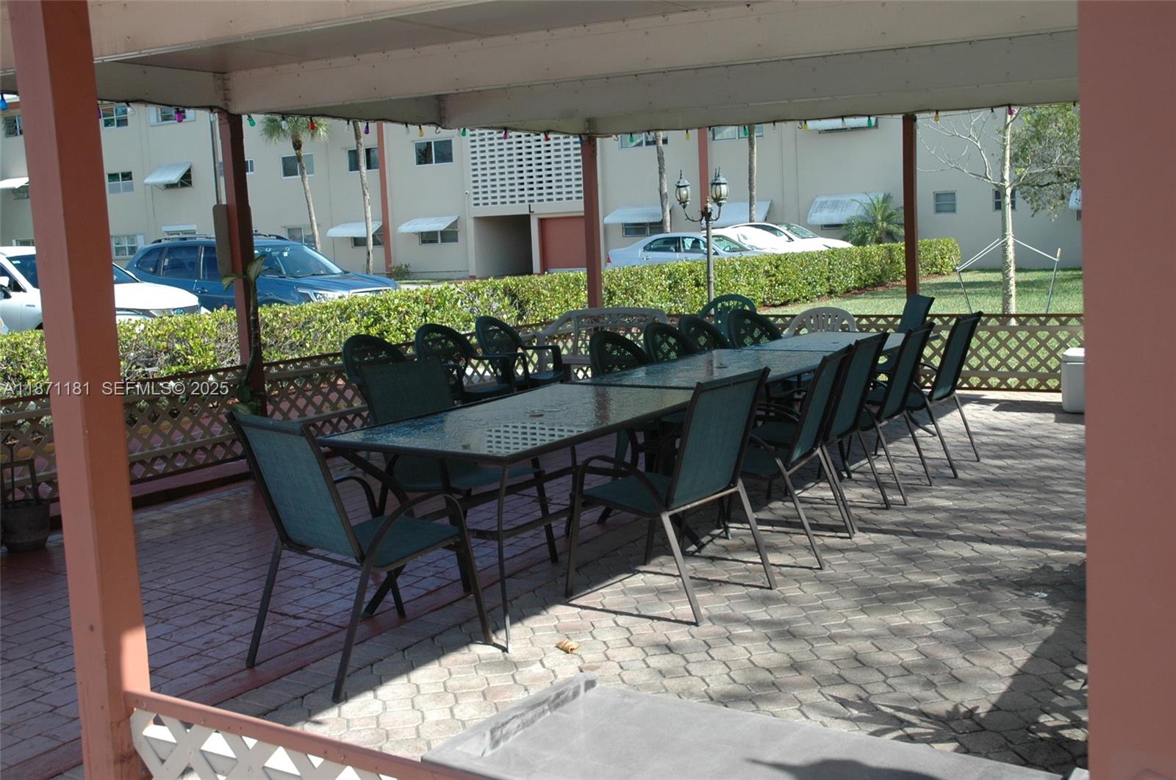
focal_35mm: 36
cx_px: 588
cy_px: 390
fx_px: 1174
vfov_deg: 36.8
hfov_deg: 53.2
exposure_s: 1/320
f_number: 9
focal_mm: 24
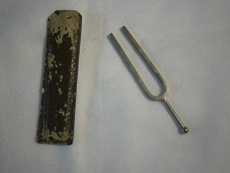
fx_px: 312
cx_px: 115
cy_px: 86
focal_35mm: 47
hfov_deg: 40.4
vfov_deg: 30.9
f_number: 3.4
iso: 1250
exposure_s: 1/30
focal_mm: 8.3
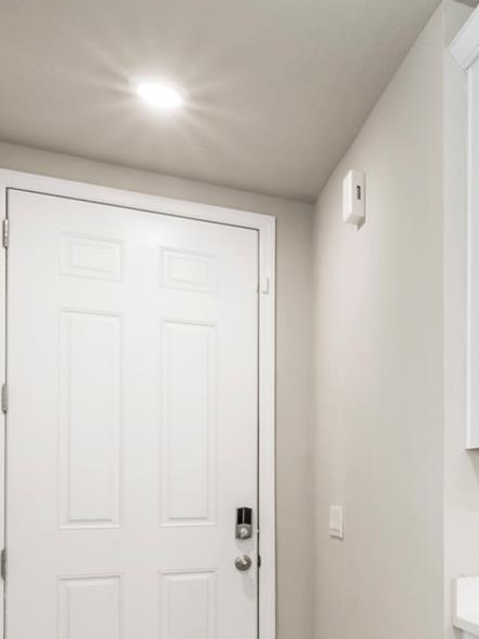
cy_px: 477
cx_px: 588
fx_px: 720
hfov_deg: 30.6
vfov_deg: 46.2
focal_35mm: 39
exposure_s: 1/1.67
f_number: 14
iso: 320
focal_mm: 10
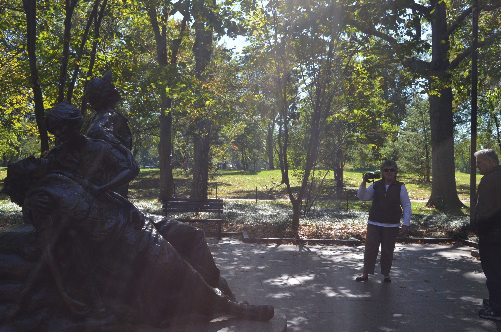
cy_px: 166
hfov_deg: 49.6
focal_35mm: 39
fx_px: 542
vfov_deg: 34.1
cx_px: 250
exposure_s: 1/200
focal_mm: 26
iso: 200
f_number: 7.1
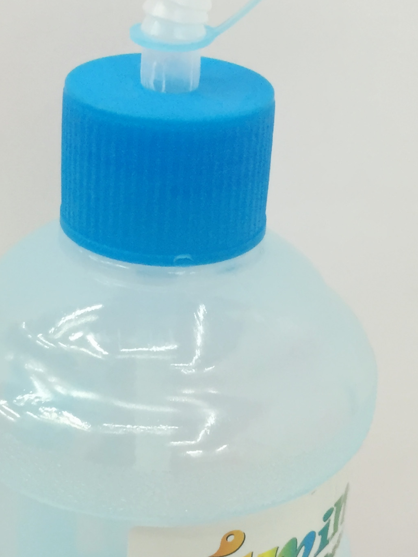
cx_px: 176
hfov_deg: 21.3
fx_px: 1111
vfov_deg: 28.2
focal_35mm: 69
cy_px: 285
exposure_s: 1/33
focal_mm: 4.15
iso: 100
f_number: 2.2
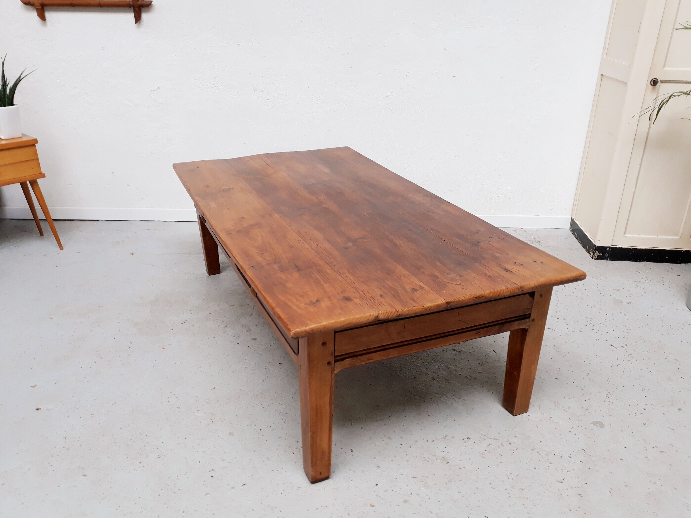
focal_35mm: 27
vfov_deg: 51.4
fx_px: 539
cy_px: 259
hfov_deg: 65.3
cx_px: 346
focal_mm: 3.71
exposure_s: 1/50
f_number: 1.7
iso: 50
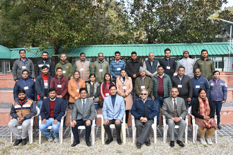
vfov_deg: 40.0
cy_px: 78
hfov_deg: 57.2
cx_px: 116
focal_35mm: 33
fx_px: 214
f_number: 8
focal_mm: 22
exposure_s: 1/320
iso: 800
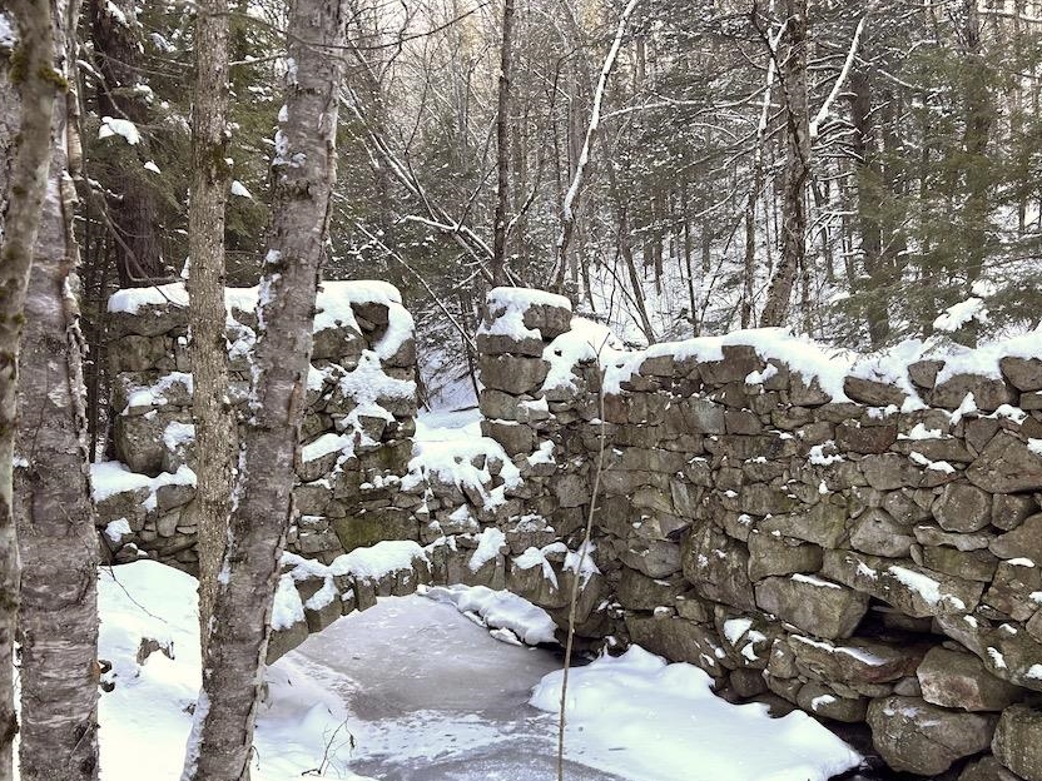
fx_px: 963
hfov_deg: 56.6
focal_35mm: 32
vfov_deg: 43.9
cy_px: 468
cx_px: 589
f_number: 1.5
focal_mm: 5.7
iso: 40
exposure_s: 1/121
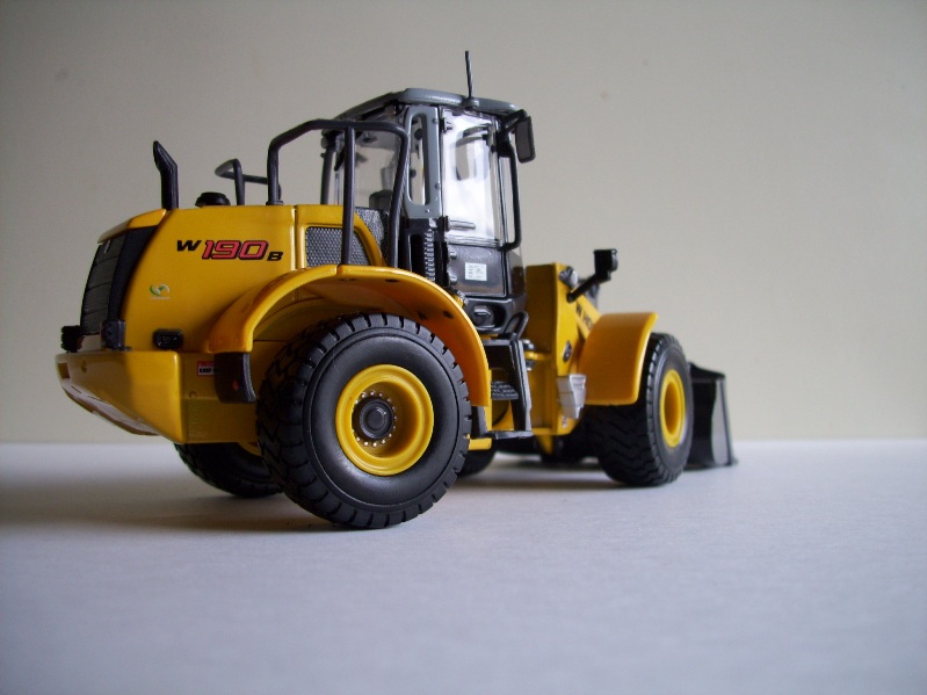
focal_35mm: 34
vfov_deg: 41.8
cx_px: 464
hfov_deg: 54.0
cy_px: 348
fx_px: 910
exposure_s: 1/50
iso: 80
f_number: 2.9
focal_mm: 5.7
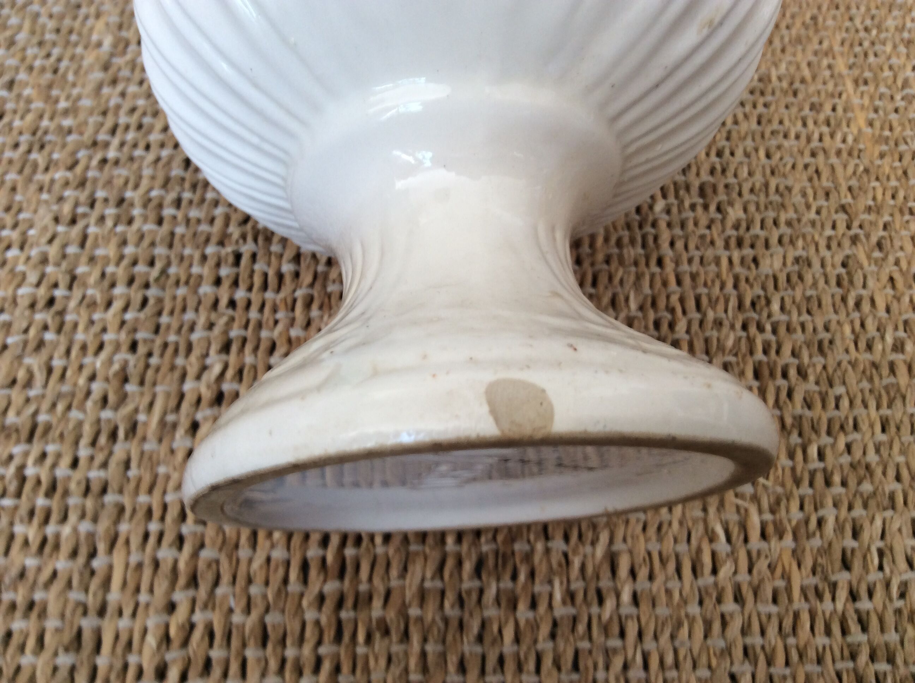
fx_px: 845
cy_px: 342
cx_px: 458
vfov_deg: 44.1
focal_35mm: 32
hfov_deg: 56.9
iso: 40
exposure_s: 1/25
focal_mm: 3.3
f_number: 2.4
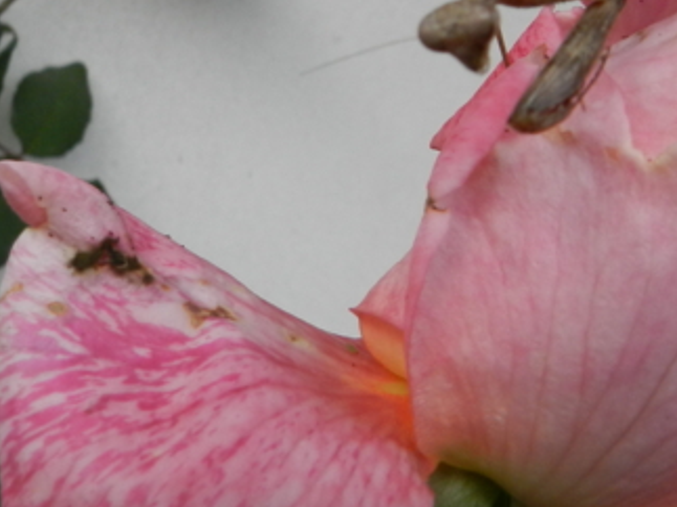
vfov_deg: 24.4
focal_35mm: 57
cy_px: -8
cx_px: 316
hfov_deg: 33.8
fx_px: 1114
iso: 160
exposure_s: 1/400
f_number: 3.5
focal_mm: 4
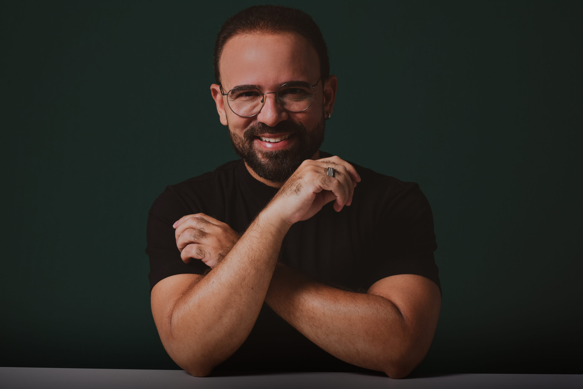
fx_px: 1377
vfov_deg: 16.1
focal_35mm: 85
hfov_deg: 23.9
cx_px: 292
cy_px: 194
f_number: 8
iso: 160
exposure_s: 1/160
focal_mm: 85
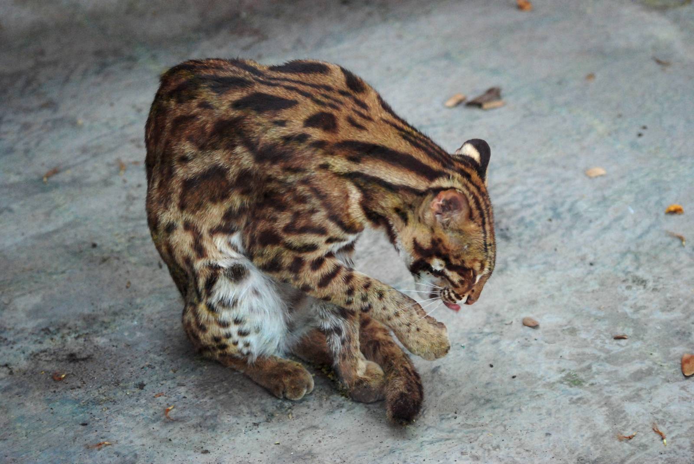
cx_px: 347
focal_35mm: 142
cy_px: 232
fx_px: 2750
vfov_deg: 9.7
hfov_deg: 14.4
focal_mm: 95
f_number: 4
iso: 1600
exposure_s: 1/160
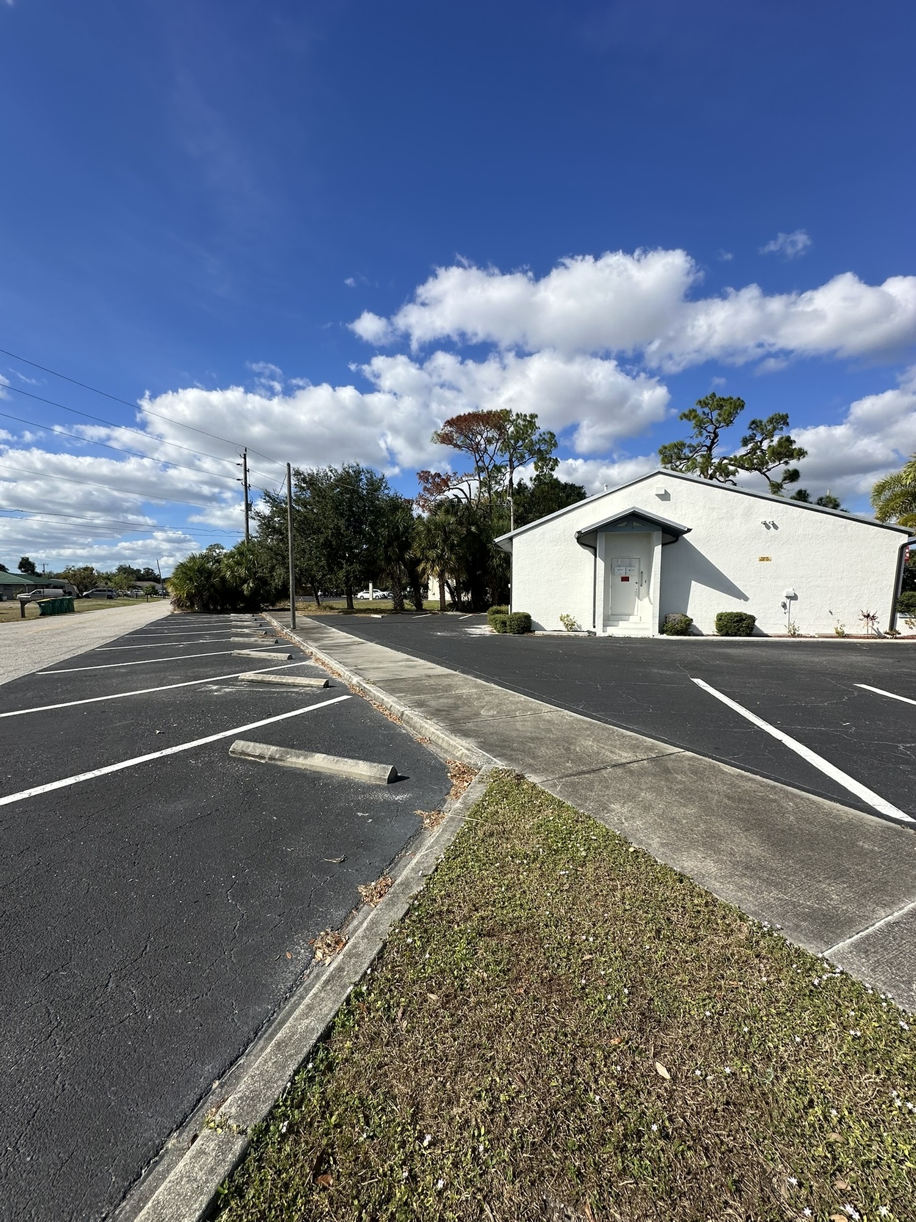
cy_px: 611
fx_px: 494
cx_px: 458
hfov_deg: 85.7
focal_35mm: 14
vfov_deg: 102.1
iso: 50
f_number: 2.2
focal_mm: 2.22
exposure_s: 1/2817
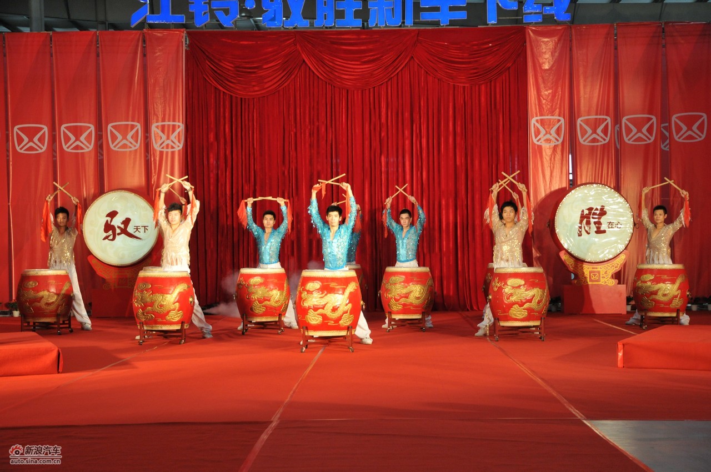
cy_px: 236
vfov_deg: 23.7
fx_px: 1124
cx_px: 356
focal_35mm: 57
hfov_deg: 35.1
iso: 1000
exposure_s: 1/125
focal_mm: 38
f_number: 4.8
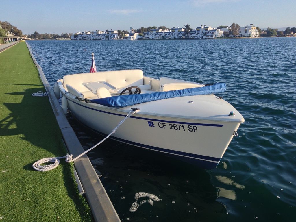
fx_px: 282
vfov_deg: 42.9
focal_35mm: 33
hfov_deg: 55.4
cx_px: 148
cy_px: 111
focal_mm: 4.13
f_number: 2.4
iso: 50
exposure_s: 1/874
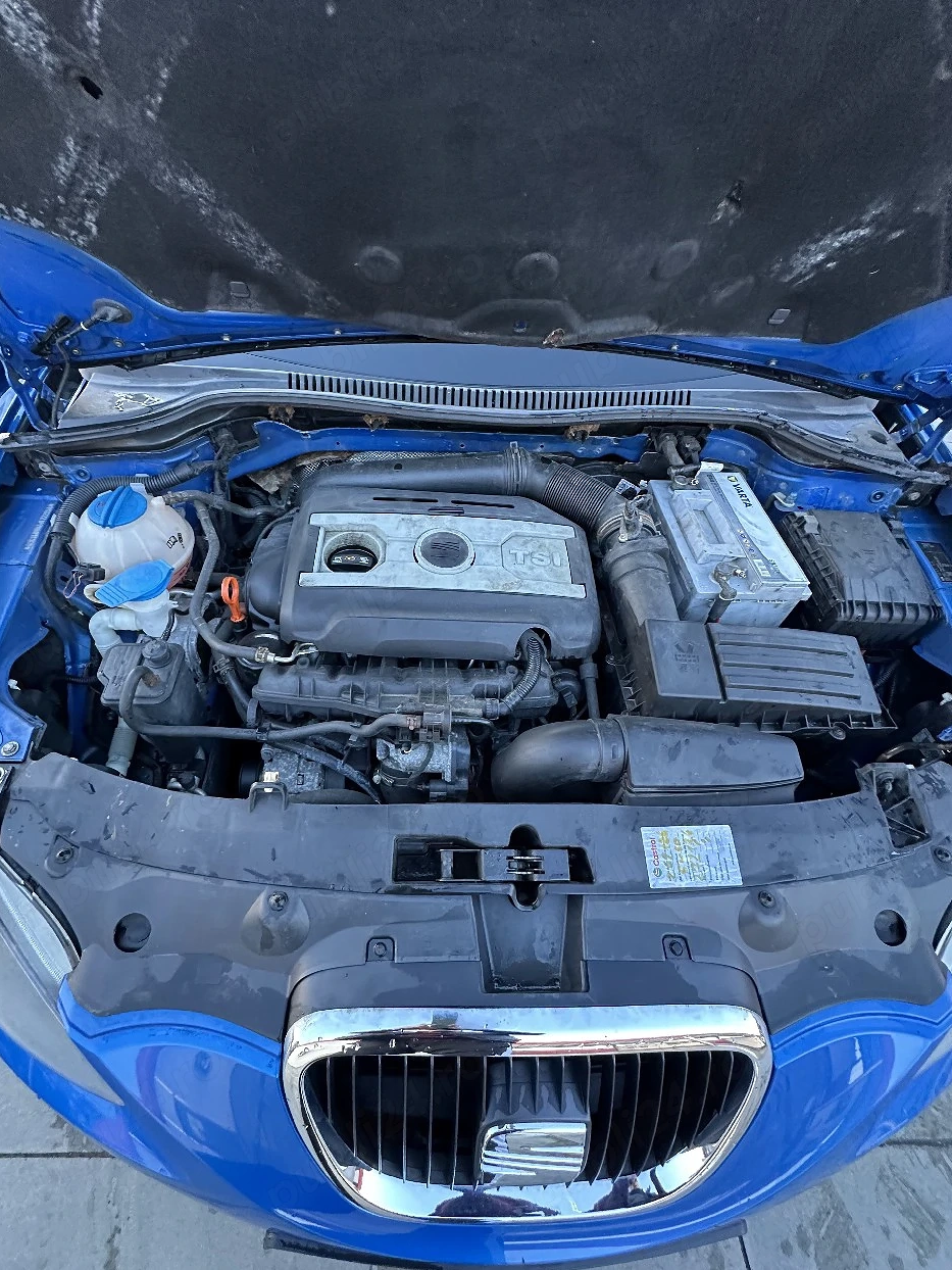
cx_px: 443
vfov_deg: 98.2
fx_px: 550
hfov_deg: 81.6
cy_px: 640
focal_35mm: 15
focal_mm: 2.22
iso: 320
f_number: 2.2
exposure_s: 1/60.2
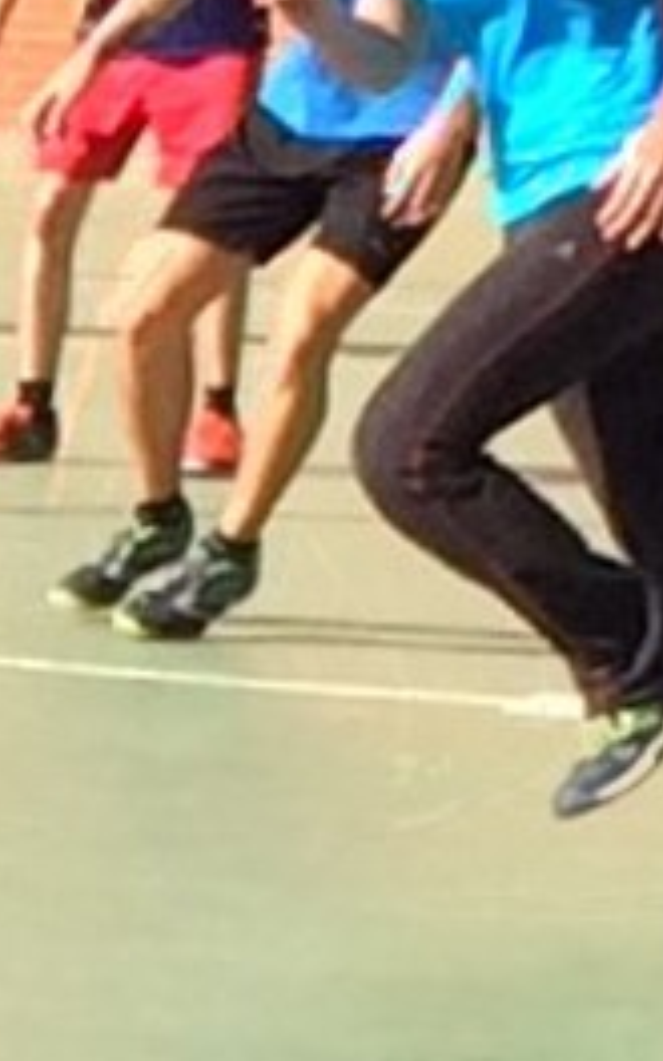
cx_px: 1061
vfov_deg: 24.6
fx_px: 2428
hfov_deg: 14.3
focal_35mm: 84
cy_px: 440
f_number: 2.2
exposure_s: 1/1786
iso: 32
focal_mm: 4.15
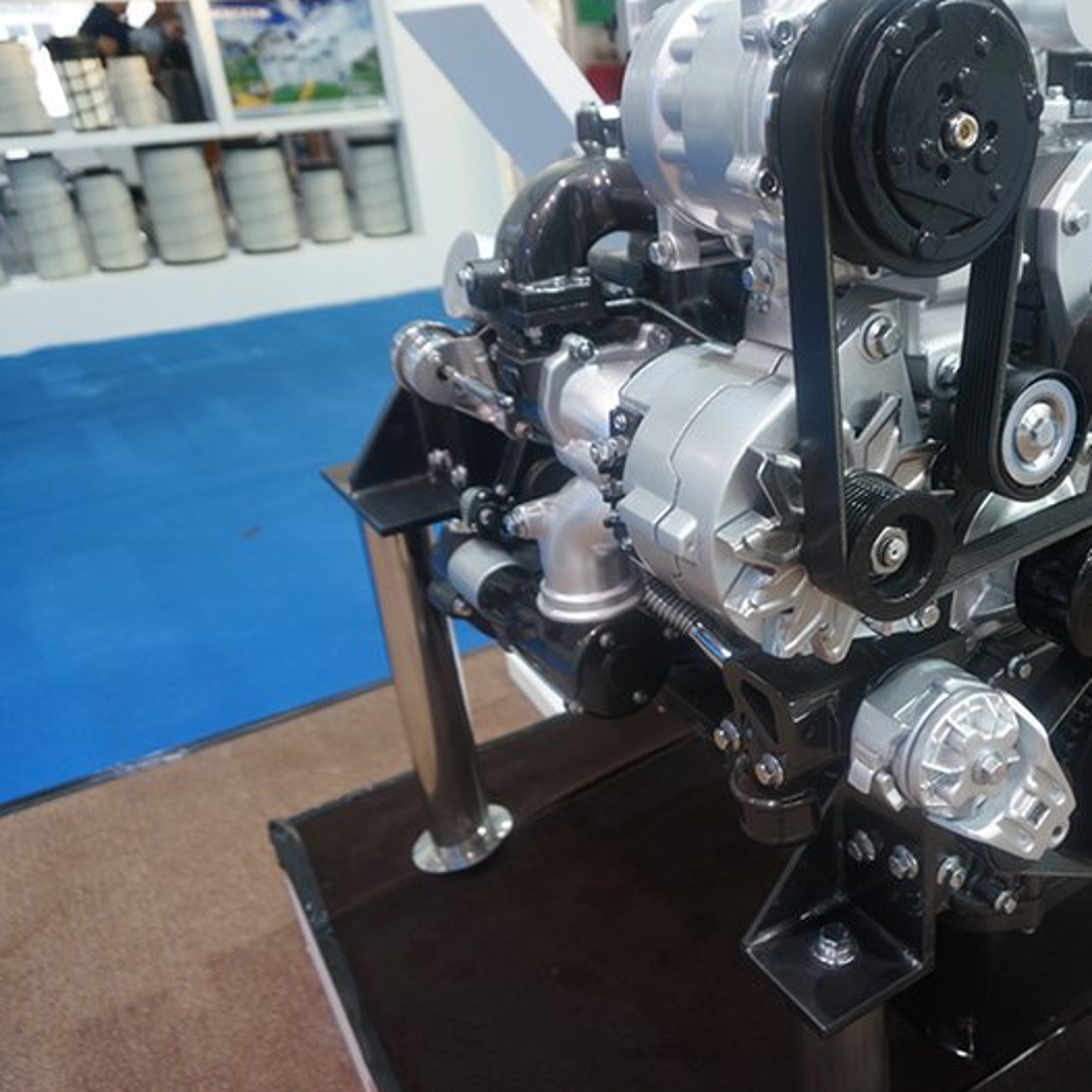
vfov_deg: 52.5
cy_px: 545
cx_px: 820
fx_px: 1106
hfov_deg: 50.4
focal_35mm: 31
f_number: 4
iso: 400
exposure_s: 1/60
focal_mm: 16
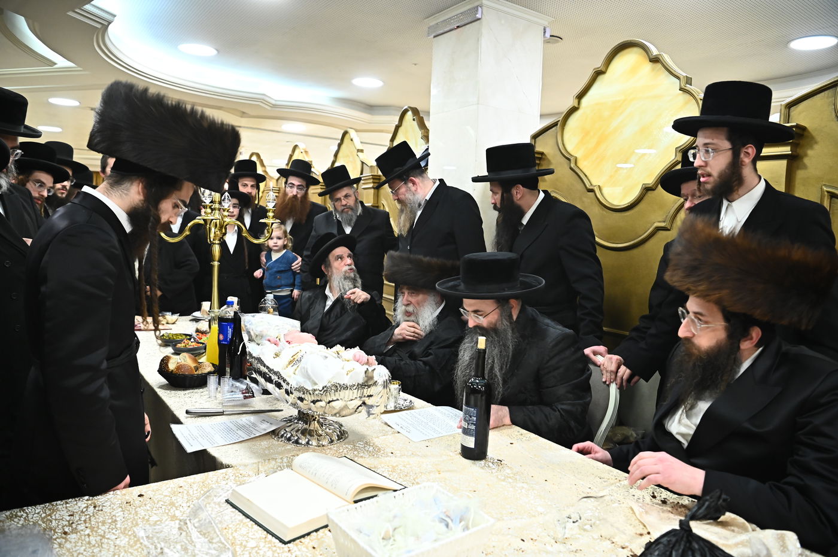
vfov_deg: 53.1
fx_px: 558
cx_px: 419
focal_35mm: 24
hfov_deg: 73.8
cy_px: 278
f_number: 4
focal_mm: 24
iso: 3200
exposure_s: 1/160
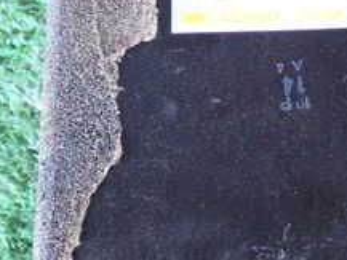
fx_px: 1304
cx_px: 313
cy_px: 85
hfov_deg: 15.0
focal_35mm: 130
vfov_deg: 11.4
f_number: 3.1
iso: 800
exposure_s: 1/20
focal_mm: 8.4
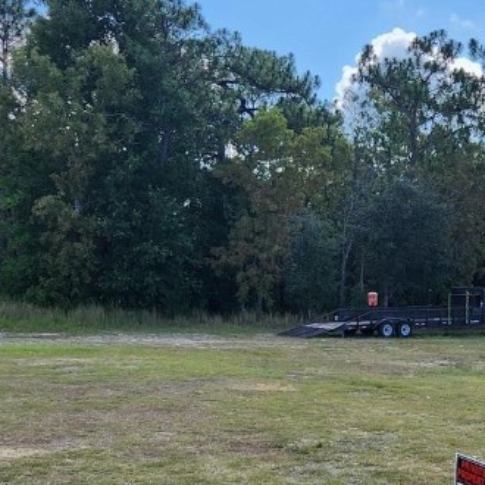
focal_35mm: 63
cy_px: 322
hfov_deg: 26.9
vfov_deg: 27.1
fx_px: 999
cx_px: 367
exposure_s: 1/2271
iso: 20
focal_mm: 5.4
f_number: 1.8
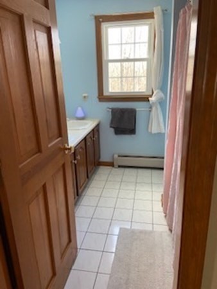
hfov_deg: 53.1
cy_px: 144
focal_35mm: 26
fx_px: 217
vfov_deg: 67.3
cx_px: 108
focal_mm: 4.25
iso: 200
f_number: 1.8
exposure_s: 1/60
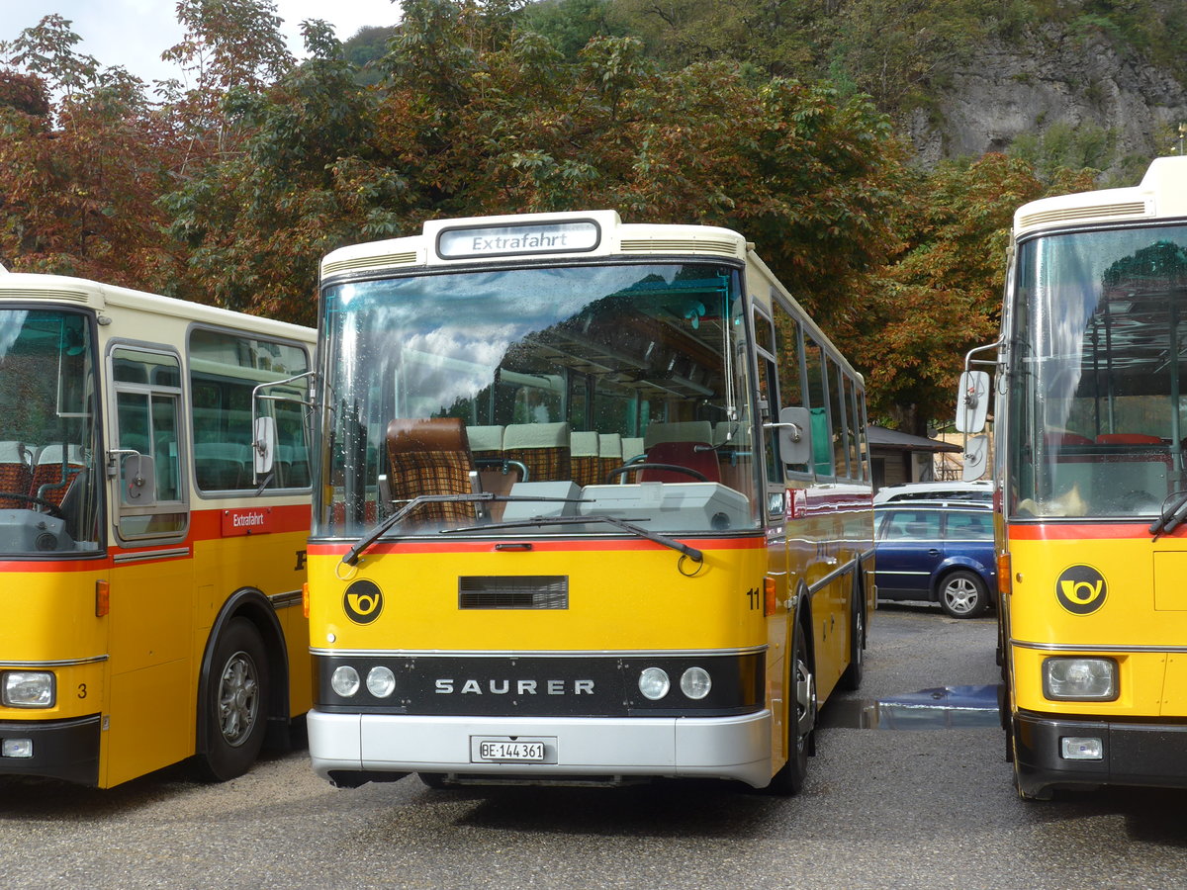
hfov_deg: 38.9
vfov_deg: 29.7
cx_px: 594
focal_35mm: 49
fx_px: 1680
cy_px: 445
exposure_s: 1/250
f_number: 3.2
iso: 80
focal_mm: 10.1
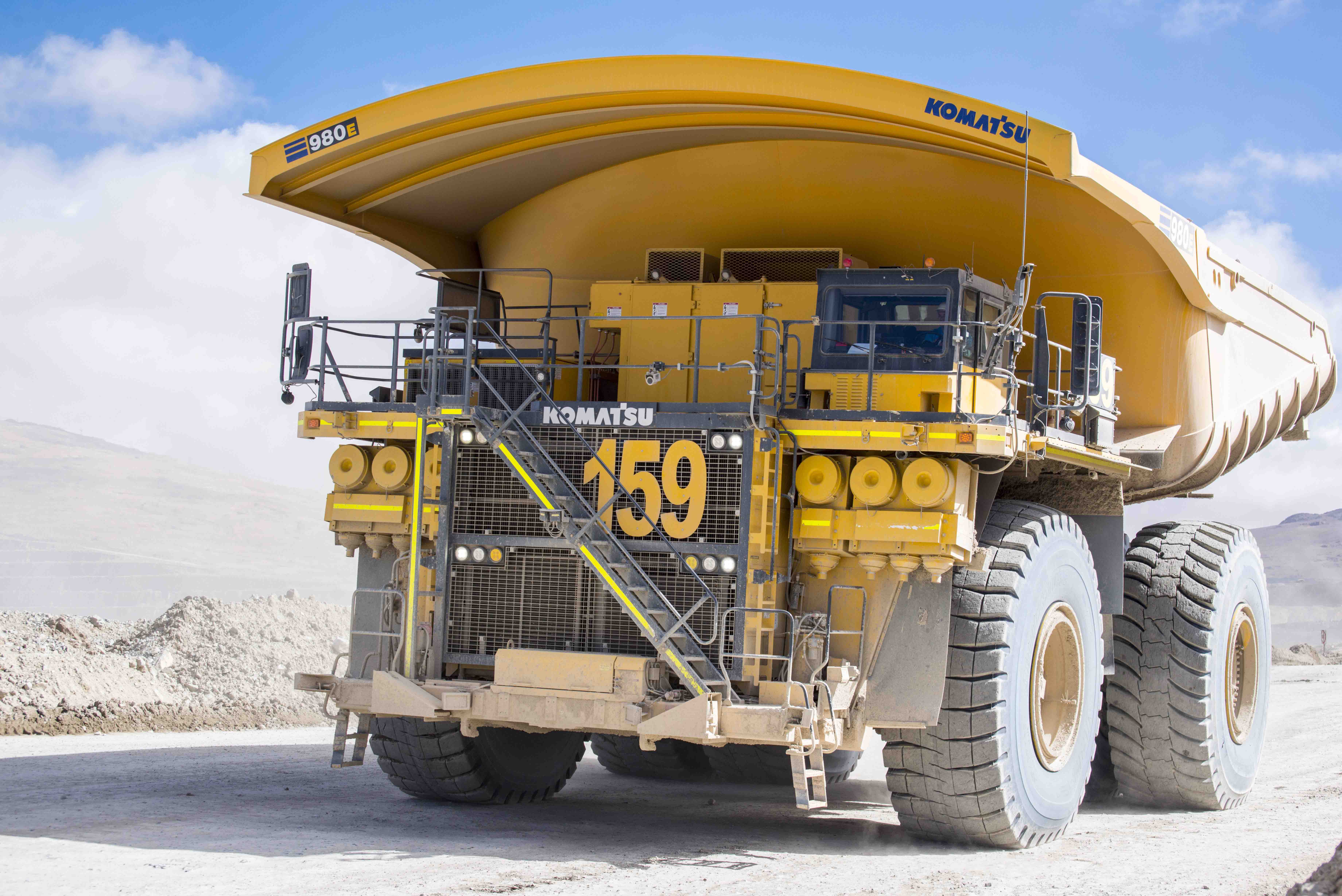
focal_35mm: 70
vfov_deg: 19.5
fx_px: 2610
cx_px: 671
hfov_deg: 28.8
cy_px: 448
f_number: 8
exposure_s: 1/800
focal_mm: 70
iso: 400
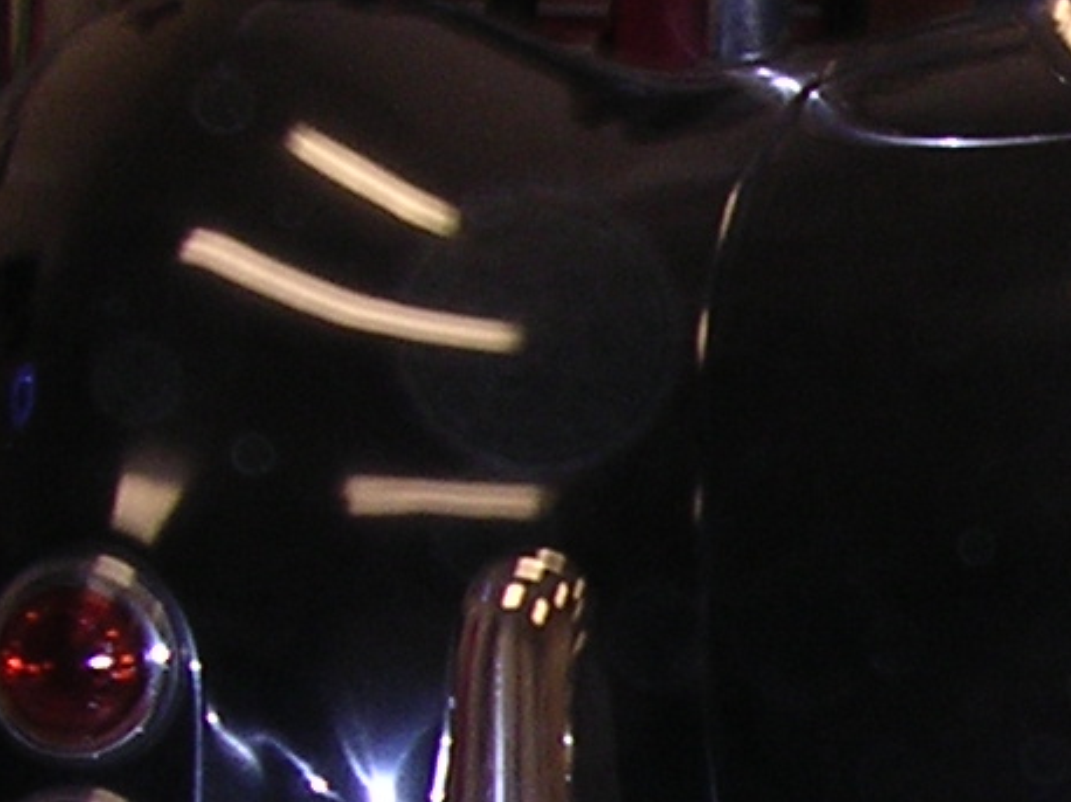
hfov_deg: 11.1
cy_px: 933
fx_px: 5257
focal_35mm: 170
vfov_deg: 8.6
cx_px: 1735
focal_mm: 5.8
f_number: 2.8
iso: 100
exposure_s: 1/60.1
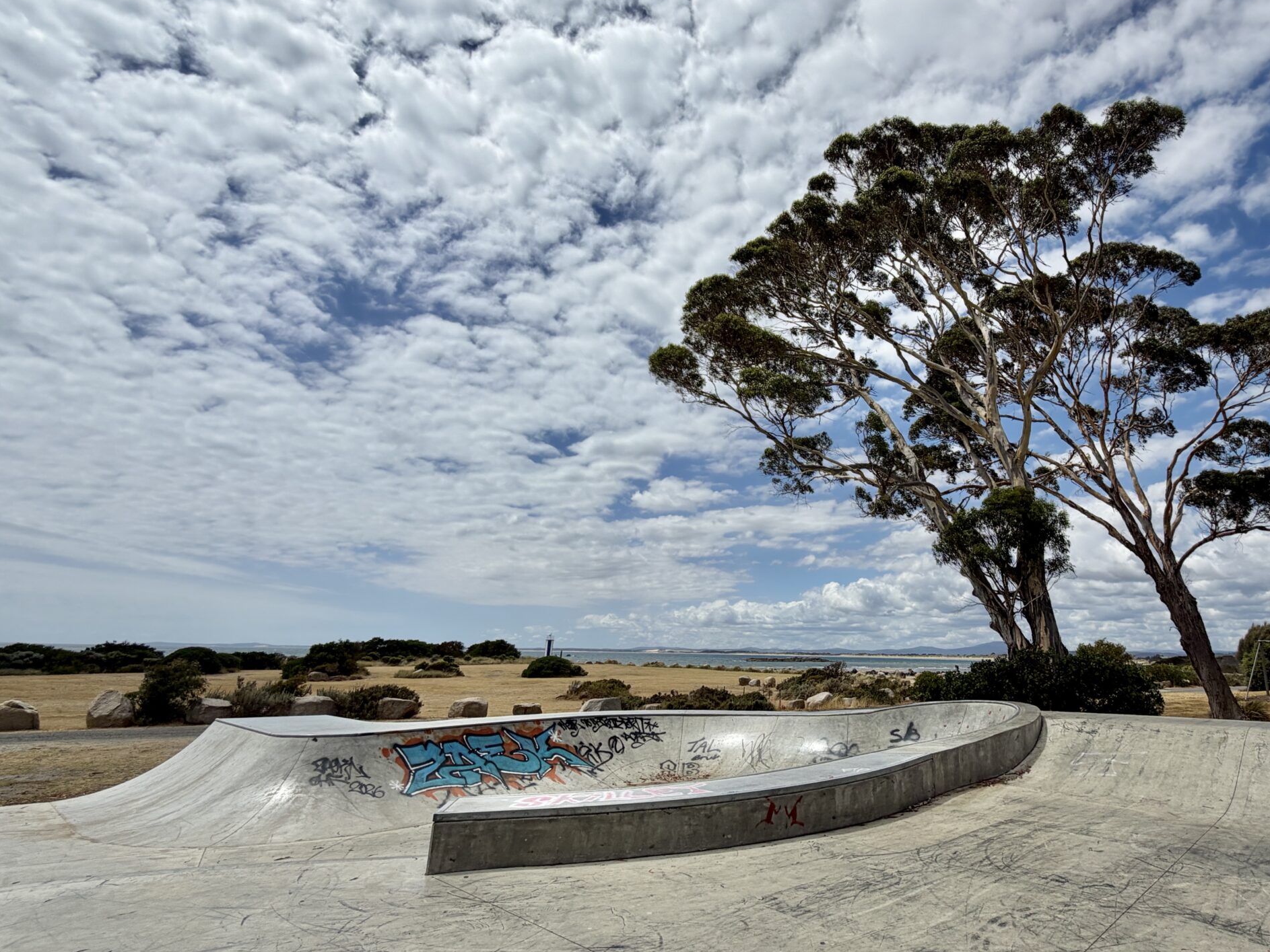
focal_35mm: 19
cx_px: 797
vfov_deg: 68.7
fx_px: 697
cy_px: 457
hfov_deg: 83.0
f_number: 2.2
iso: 20
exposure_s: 1/2717
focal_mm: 2.22
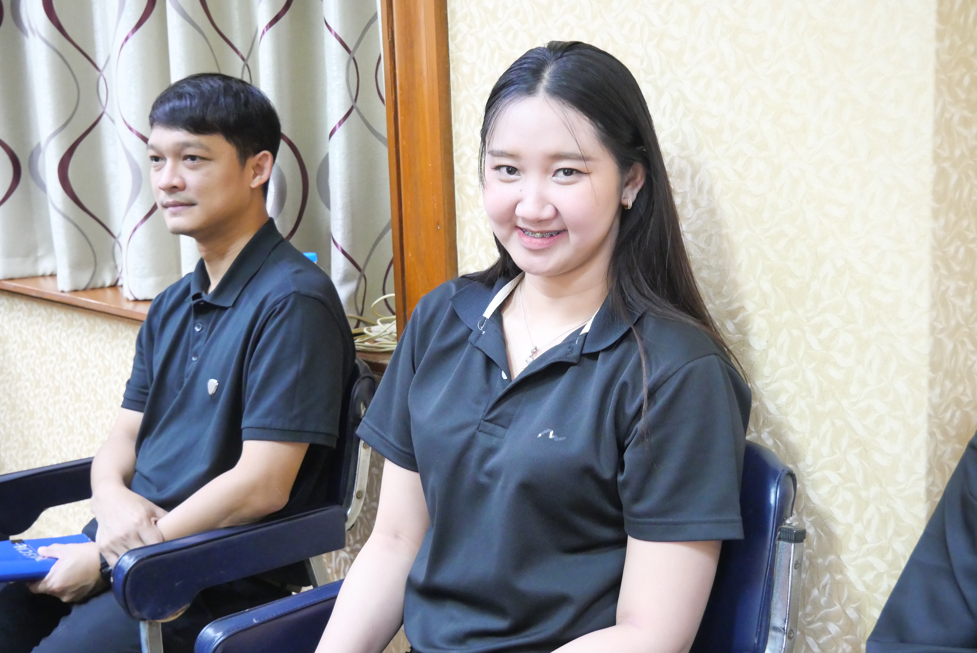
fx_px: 1222
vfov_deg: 29.9
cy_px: 326
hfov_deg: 43.6
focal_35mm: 45
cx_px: 488
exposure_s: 1/10
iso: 3200
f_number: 4.2
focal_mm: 22
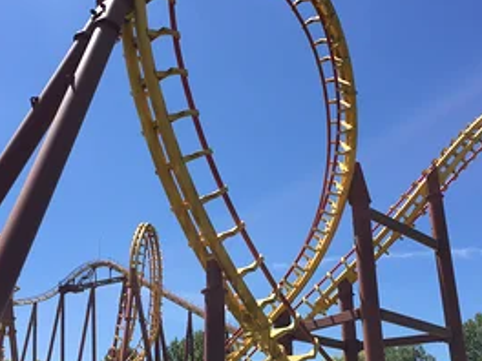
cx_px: 239
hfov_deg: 42.9
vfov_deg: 32.8
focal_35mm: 44
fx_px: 613
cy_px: 206
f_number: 2.2
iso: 32
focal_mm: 4.15
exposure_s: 1/1647
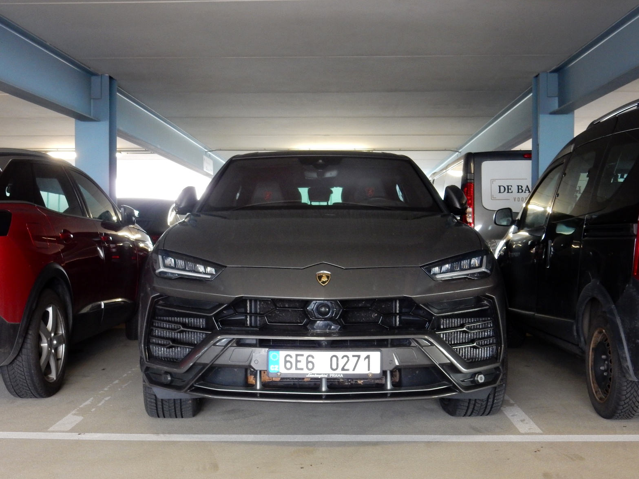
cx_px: 320
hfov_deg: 37.5
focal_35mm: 51
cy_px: 240
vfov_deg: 28.6
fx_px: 941
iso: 400
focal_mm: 9
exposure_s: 1/15
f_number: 4.5
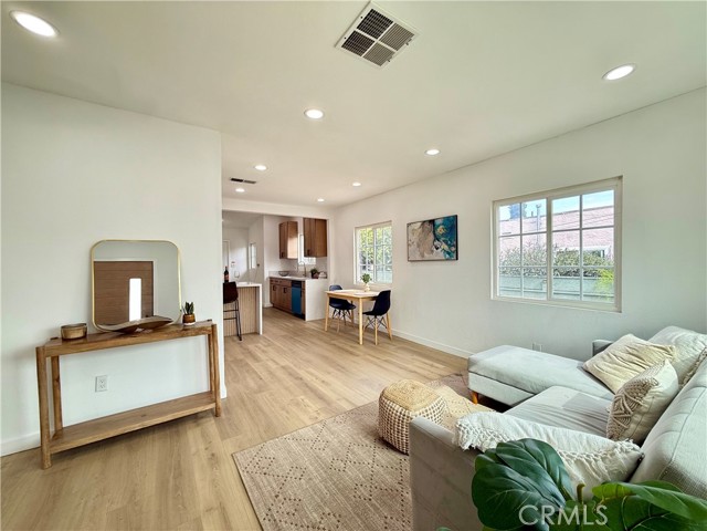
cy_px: 266
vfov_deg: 85.7
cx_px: 354
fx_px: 286
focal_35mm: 14
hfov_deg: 102.1
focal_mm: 2.22
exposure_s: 1/120
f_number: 2.2
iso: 100
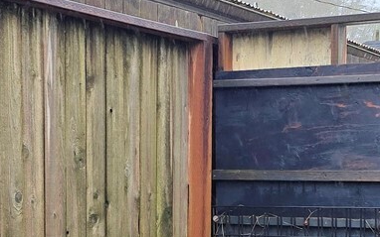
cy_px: 274
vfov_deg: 12.6
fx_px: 1057
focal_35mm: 102
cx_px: 206
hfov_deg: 20.4
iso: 16
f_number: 1.7
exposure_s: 1/180
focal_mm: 6.3
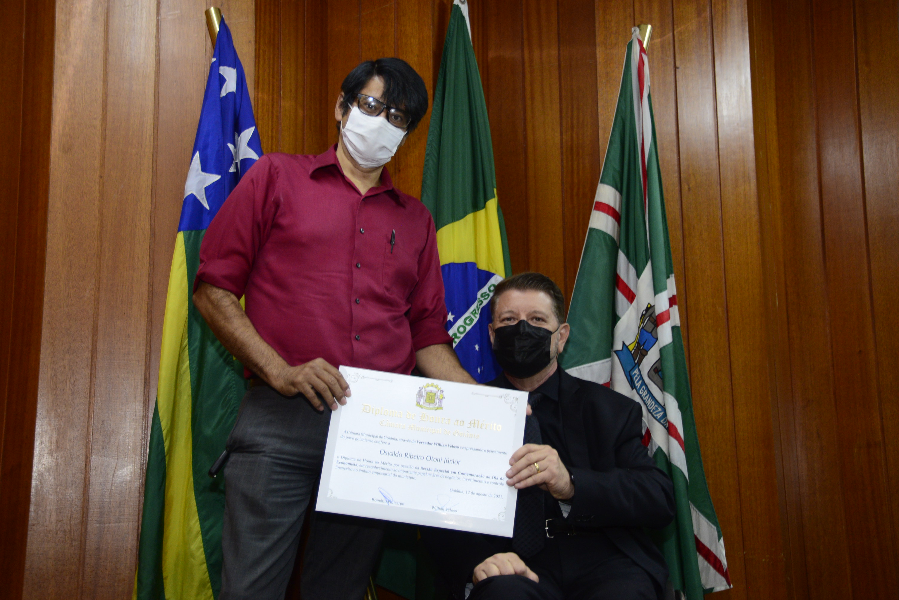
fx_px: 1124
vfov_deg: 29.9
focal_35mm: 45
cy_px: 300
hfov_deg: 43.6
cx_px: 450
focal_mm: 45
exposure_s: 1/60
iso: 2500
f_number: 5
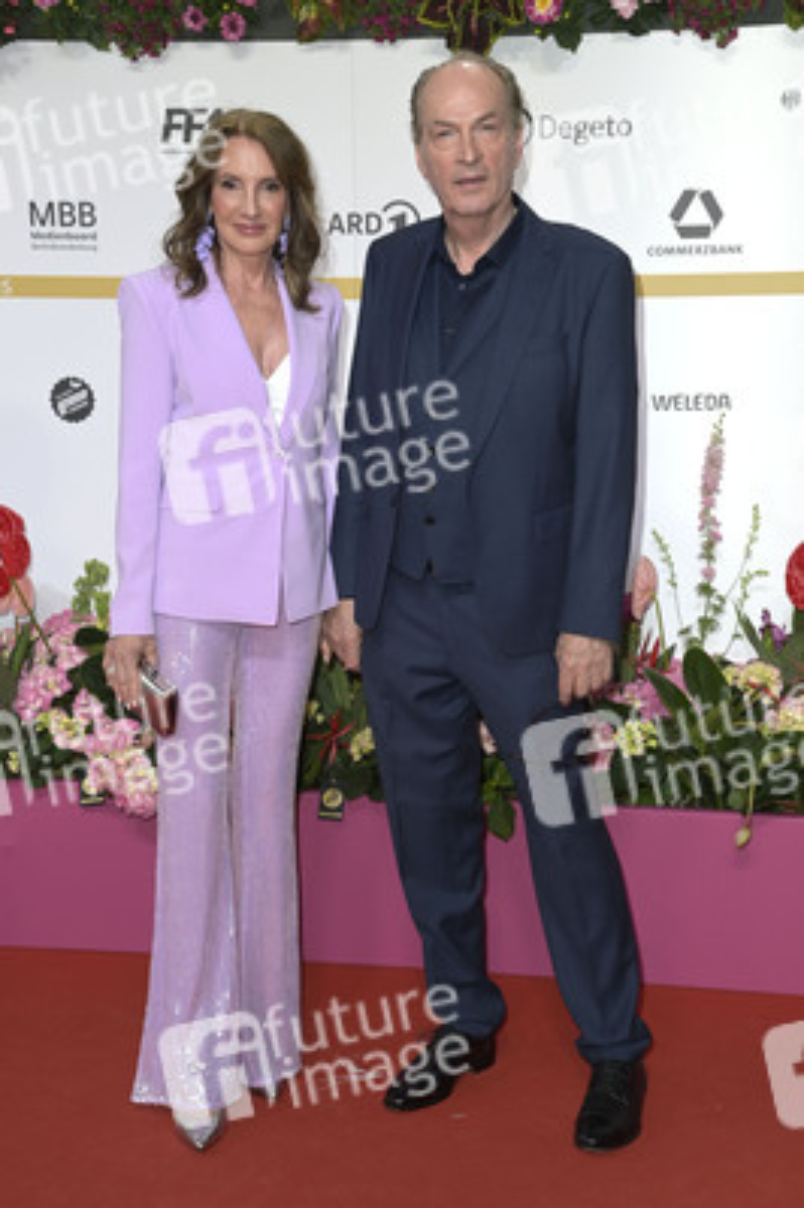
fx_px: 1946
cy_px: 604
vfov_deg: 34.5
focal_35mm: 58
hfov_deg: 23.3
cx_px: 402
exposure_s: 1/250
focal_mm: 58
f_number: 6.3
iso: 640
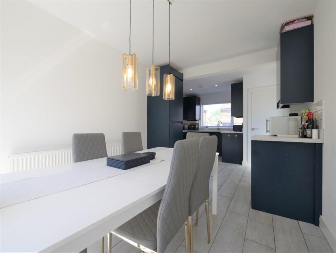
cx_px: 168
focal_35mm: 14
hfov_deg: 102.0
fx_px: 136
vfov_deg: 85.7
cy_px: 126
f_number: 4.5
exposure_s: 1/160
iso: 200
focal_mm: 7
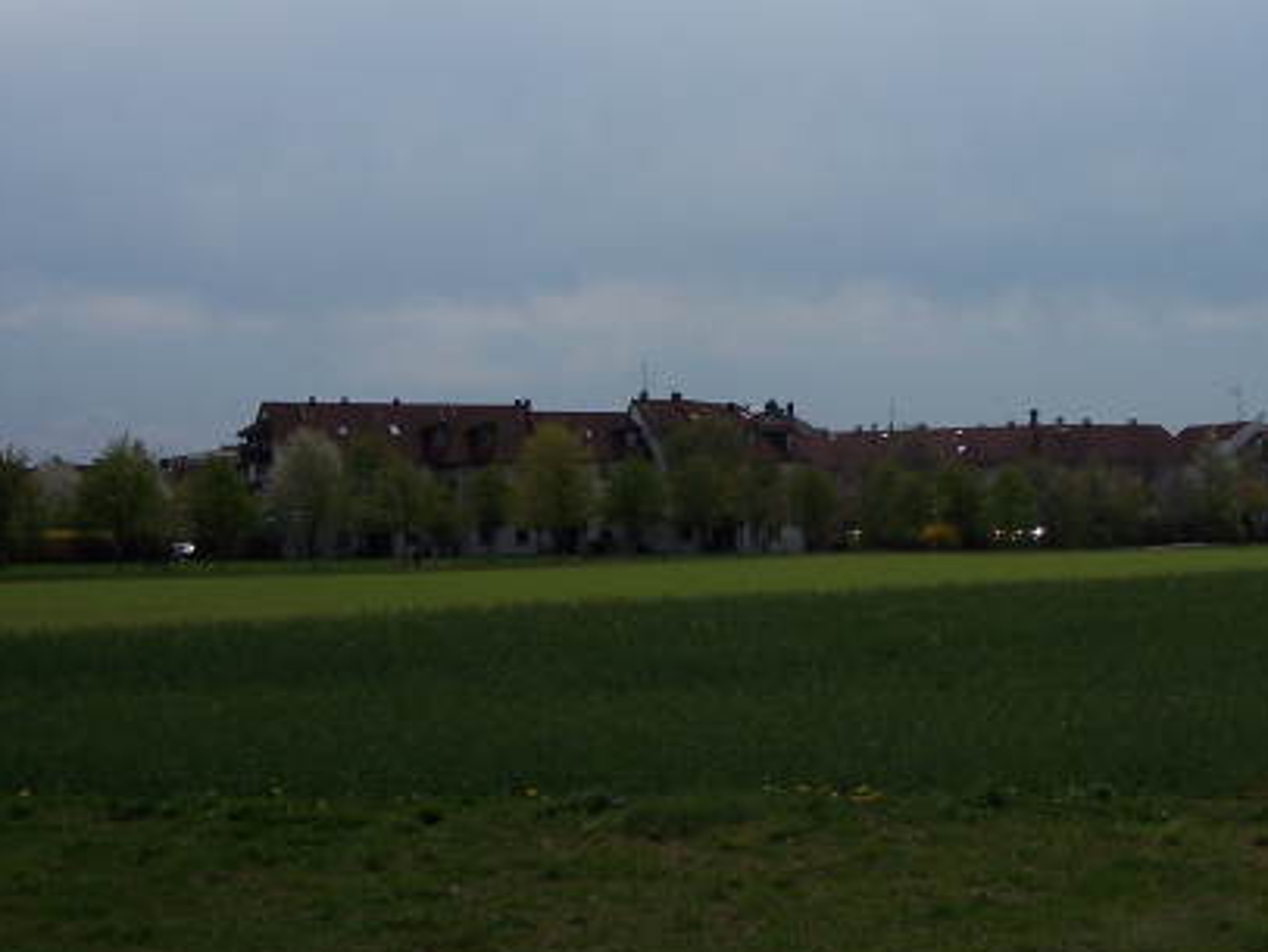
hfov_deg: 26.8
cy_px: 251
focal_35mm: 72
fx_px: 2639
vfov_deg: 20.3
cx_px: 859
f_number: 5.6
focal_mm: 8
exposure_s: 1/1000
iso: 100
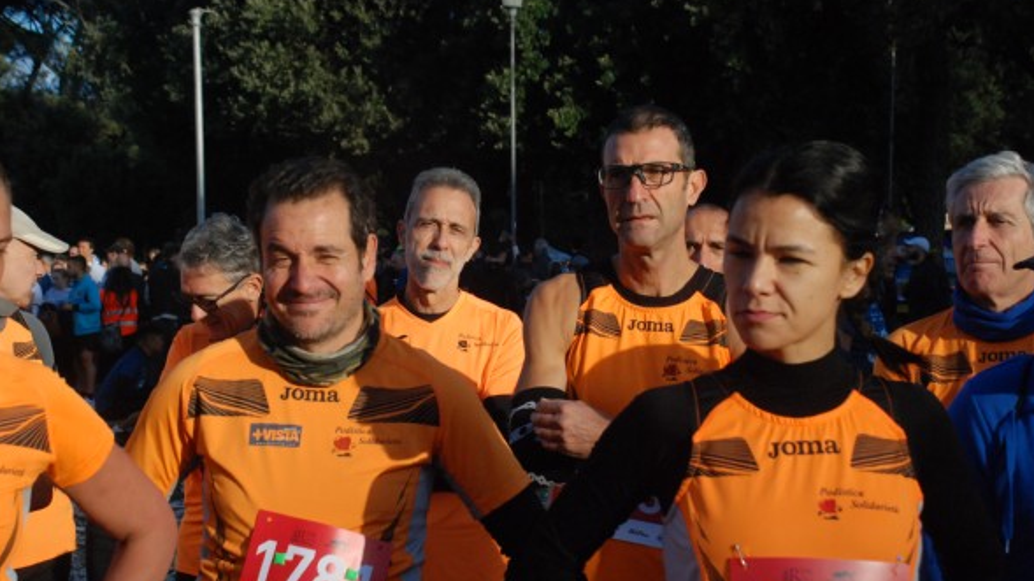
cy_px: 331
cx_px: 525
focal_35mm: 61
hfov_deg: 34.4
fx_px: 1672
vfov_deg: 19.7
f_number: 7.1
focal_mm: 38
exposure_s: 1/1600
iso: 1000
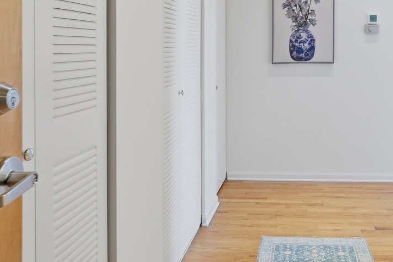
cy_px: 57
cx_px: 280
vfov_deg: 37.7
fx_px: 371
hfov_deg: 54.0
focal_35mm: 34
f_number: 7.1
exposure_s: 1/85
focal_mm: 10
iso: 640
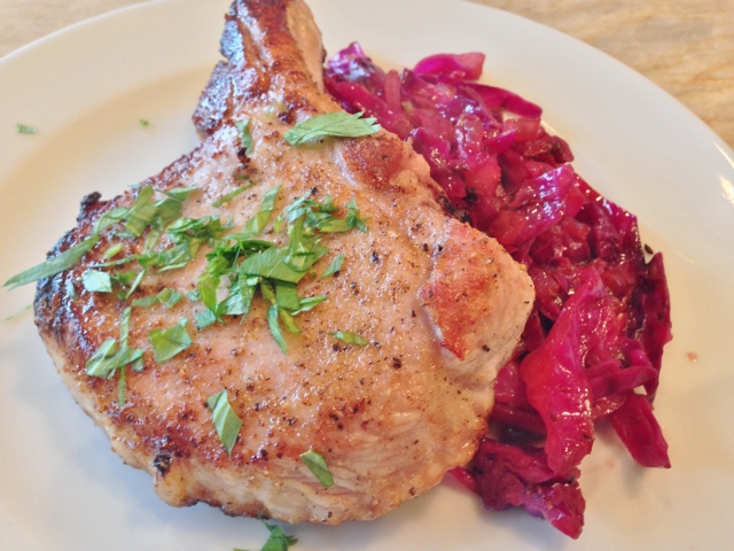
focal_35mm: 33
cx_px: 367
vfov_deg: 42.9
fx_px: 700
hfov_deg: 55.4
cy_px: 276
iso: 125
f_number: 2.4
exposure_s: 1/20
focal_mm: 4.12
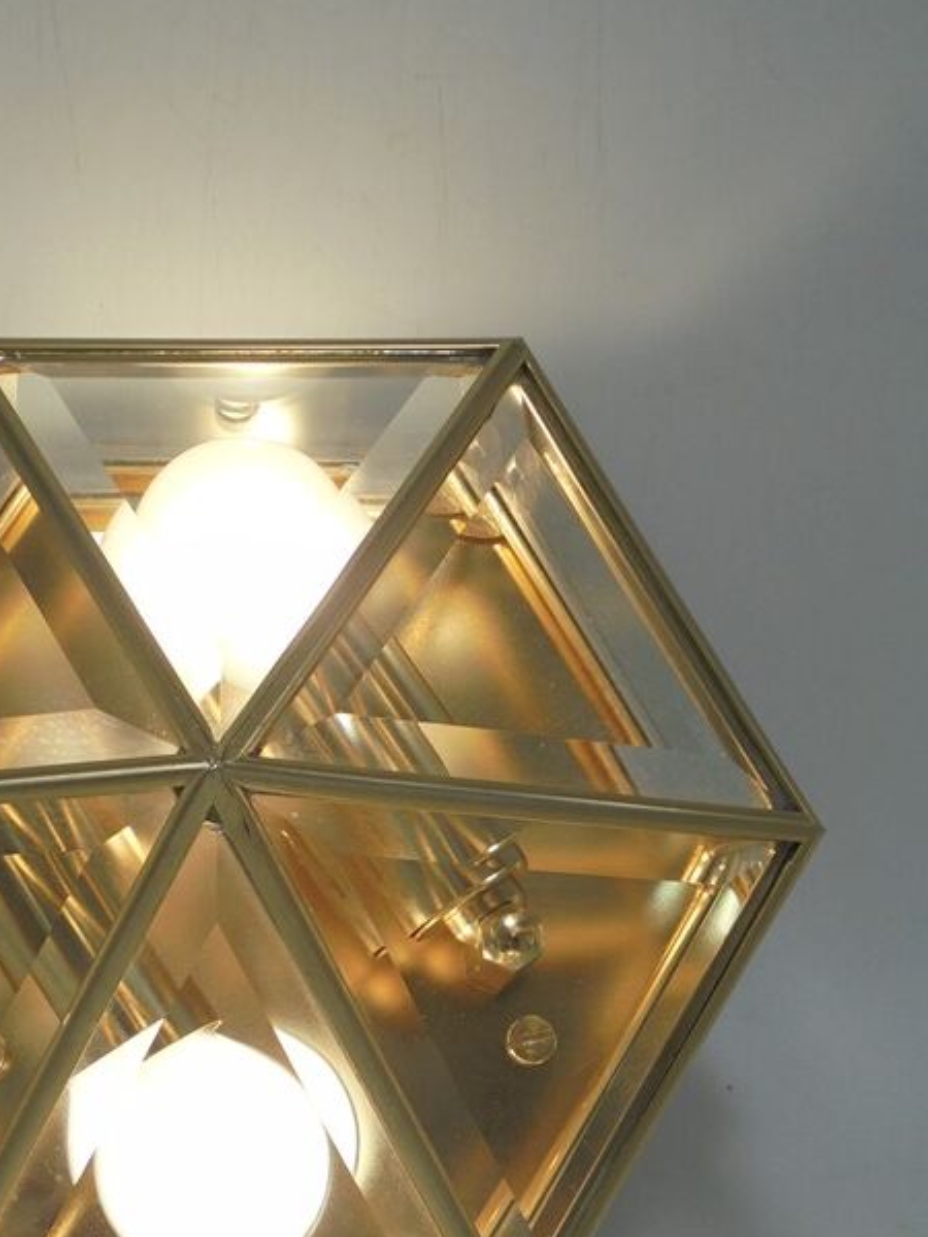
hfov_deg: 25.4
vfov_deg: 33.4
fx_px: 2037
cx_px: 238
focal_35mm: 57
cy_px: 849
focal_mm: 6.9
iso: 100
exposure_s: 1/250
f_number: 4.2
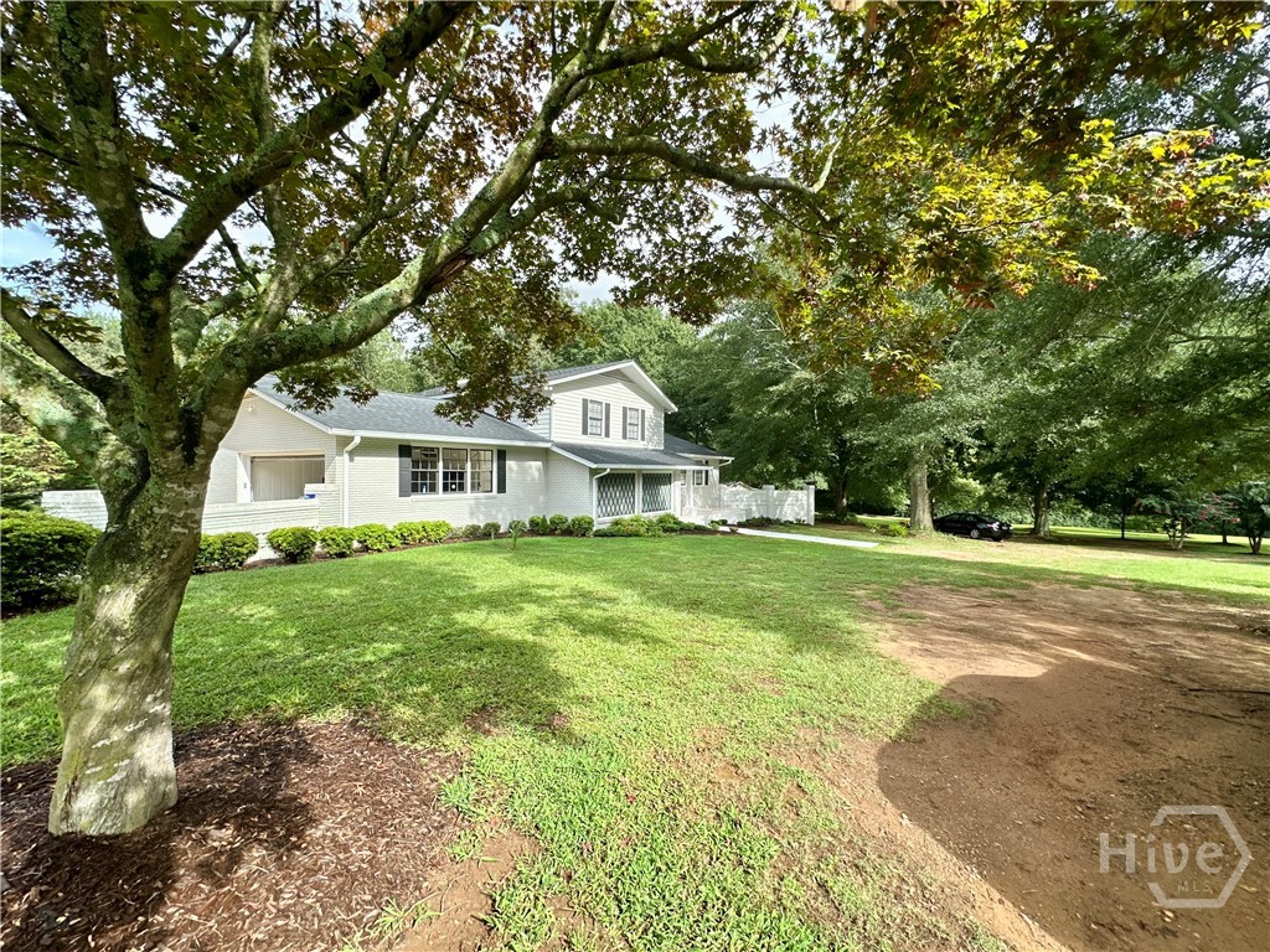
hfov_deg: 102.1
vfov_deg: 85.7
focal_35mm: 14
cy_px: 476
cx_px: 635
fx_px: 514
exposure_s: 1/682
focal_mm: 2.22
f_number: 2.2
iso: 40
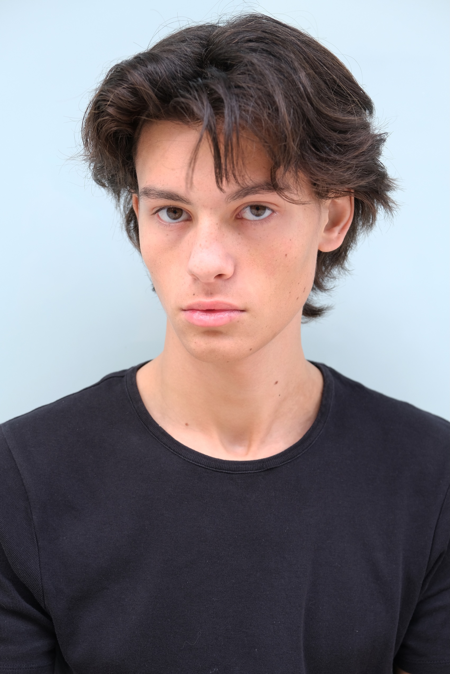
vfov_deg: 32.9
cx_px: 225
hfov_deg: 22.3
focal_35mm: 61
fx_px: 1144
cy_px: 337
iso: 500
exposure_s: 1/125
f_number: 4
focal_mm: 40.7
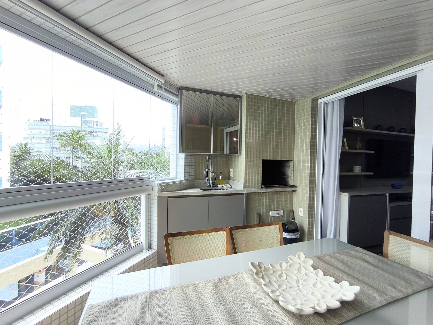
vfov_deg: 78.1
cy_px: 162
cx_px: 216
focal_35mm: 16
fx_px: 200
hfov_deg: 94.5
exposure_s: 1/120
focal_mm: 1.65
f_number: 2.2
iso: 80
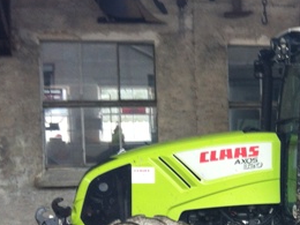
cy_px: 173
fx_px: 745
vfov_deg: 17.1
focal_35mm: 86
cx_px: 357
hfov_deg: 21.2
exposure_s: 1/15
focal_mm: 3.85
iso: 80
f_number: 2.8
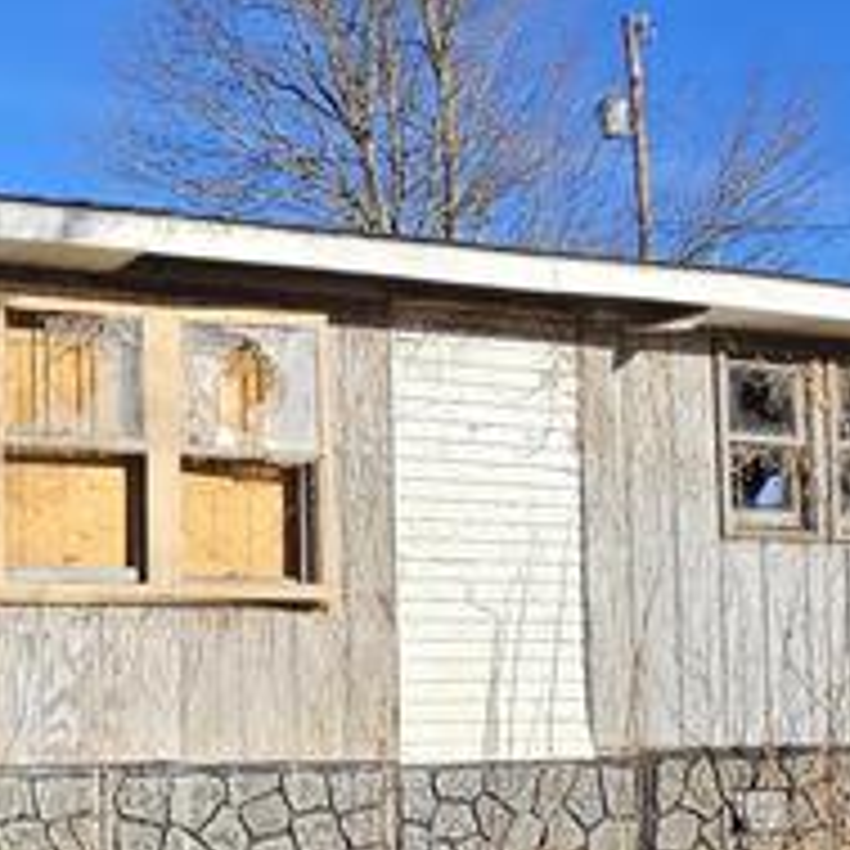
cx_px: -70
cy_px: 567
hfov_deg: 29.7
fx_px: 1445
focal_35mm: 52
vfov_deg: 32.5
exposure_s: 1/2289
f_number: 2.2
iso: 50
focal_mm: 2.2
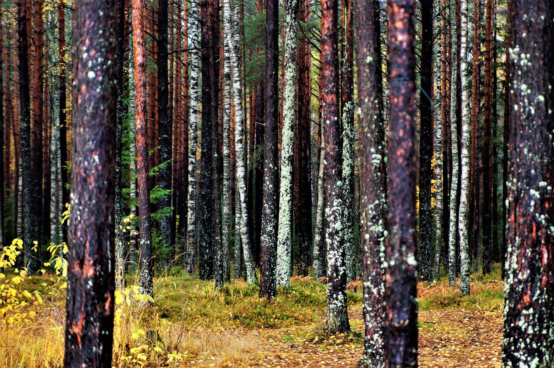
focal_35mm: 112
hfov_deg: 18.2
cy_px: 184
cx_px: 277
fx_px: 1729
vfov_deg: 12.1
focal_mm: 75
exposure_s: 1/80
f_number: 2.8
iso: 200
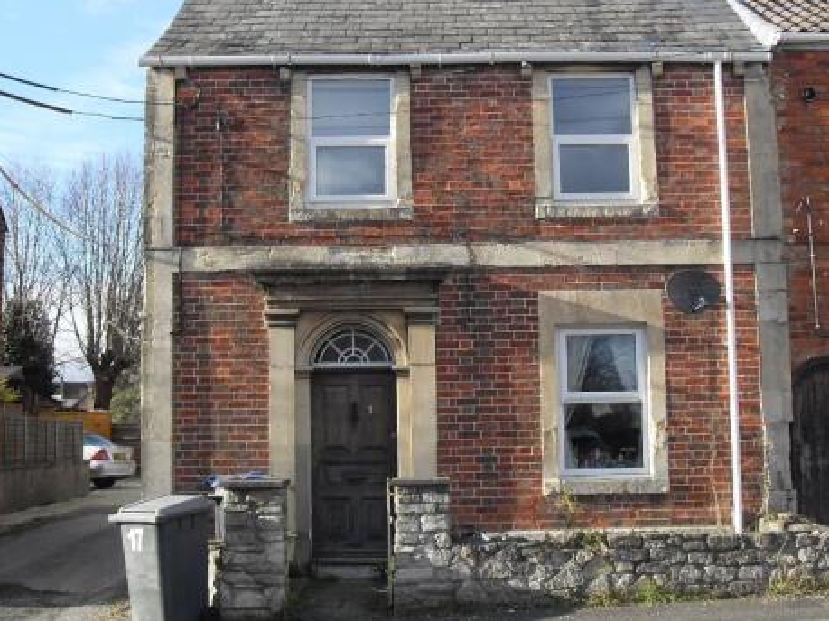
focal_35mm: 47
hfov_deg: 40.4
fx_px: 1125
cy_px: 288
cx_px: 465
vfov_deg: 30.9
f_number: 8.9
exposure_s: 1/45
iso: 80
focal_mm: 6.3
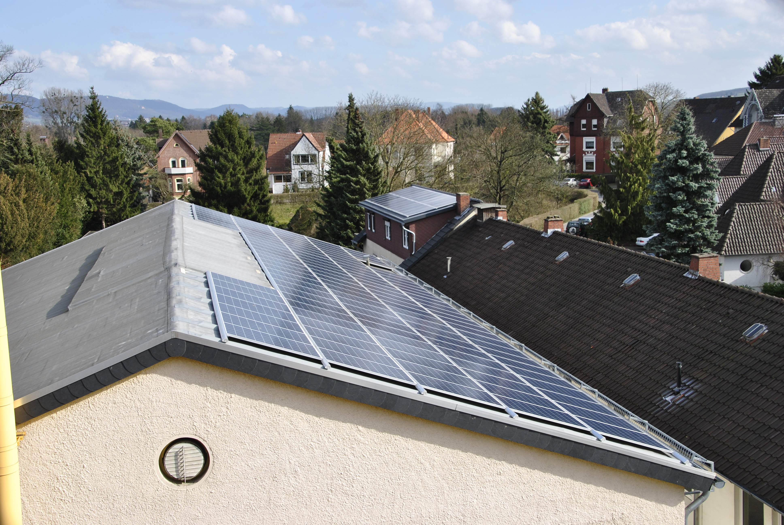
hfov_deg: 43.6
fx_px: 981
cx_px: 392
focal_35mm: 45
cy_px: 262
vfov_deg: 29.9
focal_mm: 30
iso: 180
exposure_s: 1/250
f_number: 10
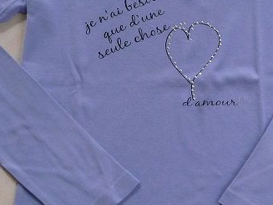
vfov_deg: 19.9
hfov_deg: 26.3
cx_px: 165
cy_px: 103
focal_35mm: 74
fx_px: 583
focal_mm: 4.7
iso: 320
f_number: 3.3
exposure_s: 1/30
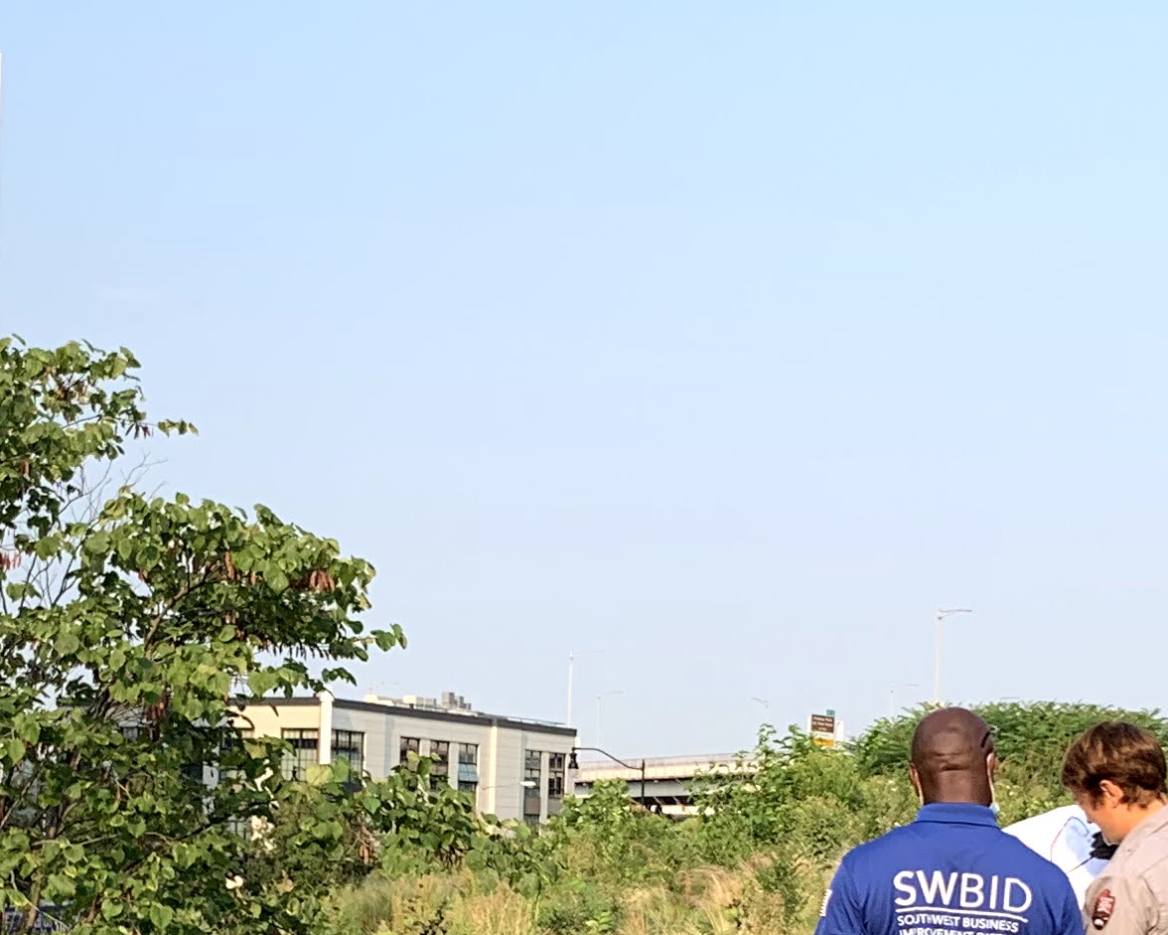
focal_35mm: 87
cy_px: 976
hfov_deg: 22.0
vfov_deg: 17.2
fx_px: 3008
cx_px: 621
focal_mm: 4.25
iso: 25
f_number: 1.8
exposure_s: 1/1163
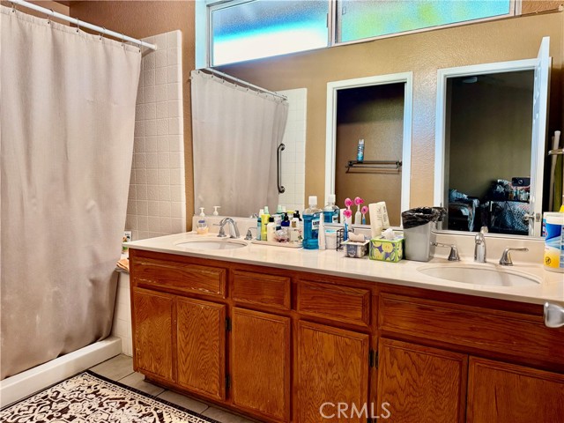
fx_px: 391
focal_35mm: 24
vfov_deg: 56.8
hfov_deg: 71.6
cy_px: 212
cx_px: 282
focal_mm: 6.76
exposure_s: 1/120
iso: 200
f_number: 1.78
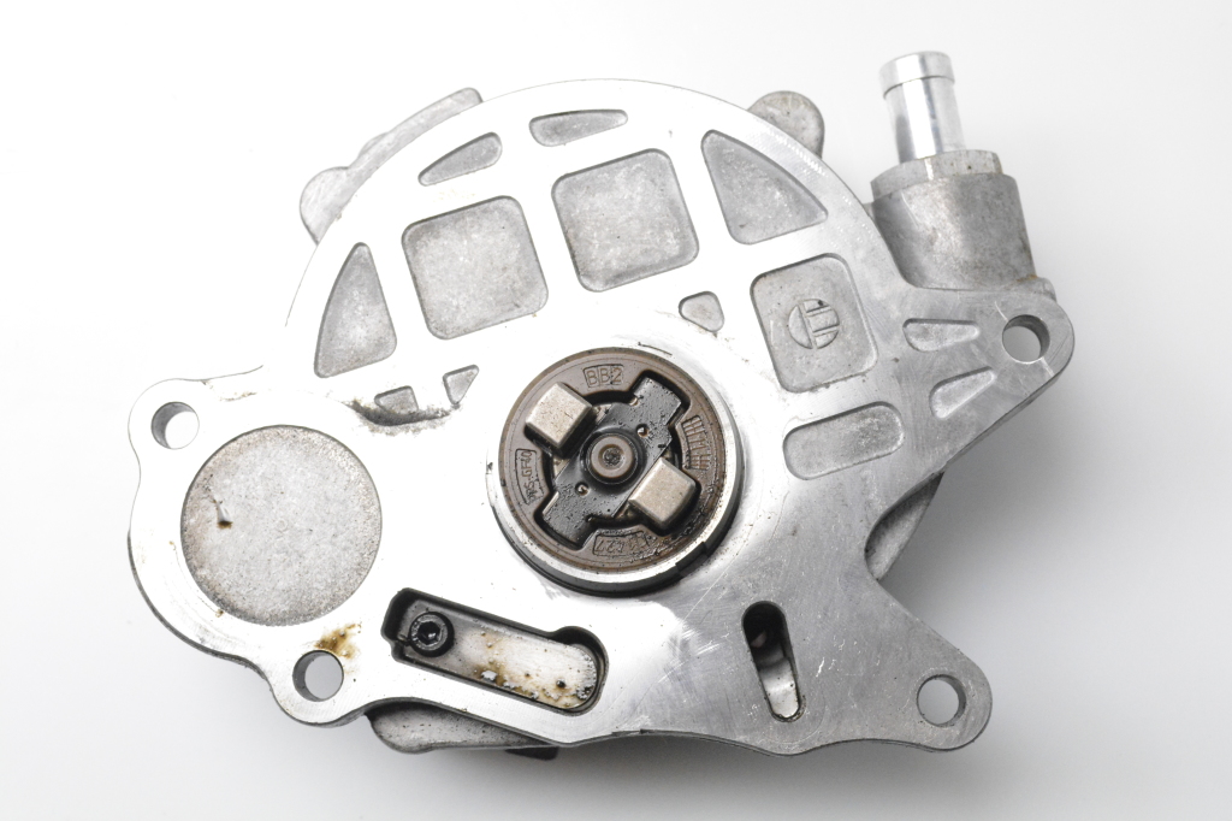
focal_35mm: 60
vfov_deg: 22.6
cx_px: 616
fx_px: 2053
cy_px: 410
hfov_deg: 33.4
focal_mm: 40
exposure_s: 1/400
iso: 6400
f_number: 10
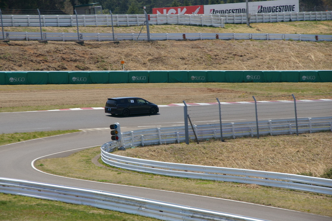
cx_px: 166
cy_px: 110
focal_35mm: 195
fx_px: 1798
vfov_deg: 7.0
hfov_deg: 10.6
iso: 200
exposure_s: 1/350
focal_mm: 130
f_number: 9.5
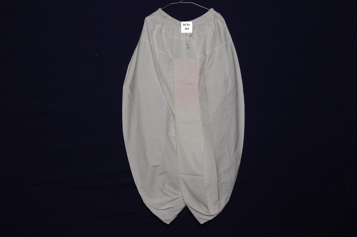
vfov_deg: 29.8
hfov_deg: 43.7
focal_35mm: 45
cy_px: 118
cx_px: 178
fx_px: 446
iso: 400
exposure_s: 1/13
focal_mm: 30
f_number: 11
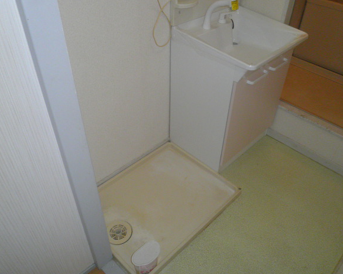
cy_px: 139
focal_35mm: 28
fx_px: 284
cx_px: 183
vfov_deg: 51.5
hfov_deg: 62.2
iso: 160
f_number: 2.8
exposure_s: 1/30
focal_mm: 4.7
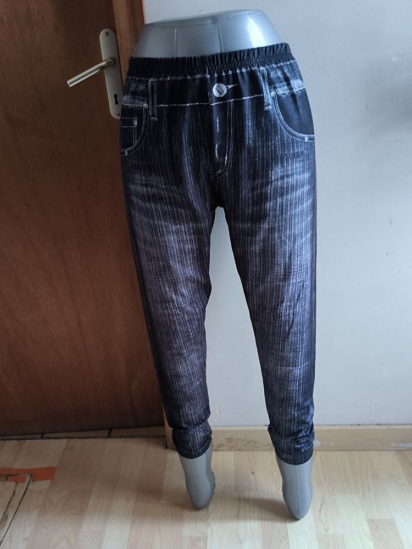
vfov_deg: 71.6
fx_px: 381
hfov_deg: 56.8
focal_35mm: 24
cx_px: 206
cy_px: 274
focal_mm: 5.24
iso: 1684
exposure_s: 1/20
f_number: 1.7
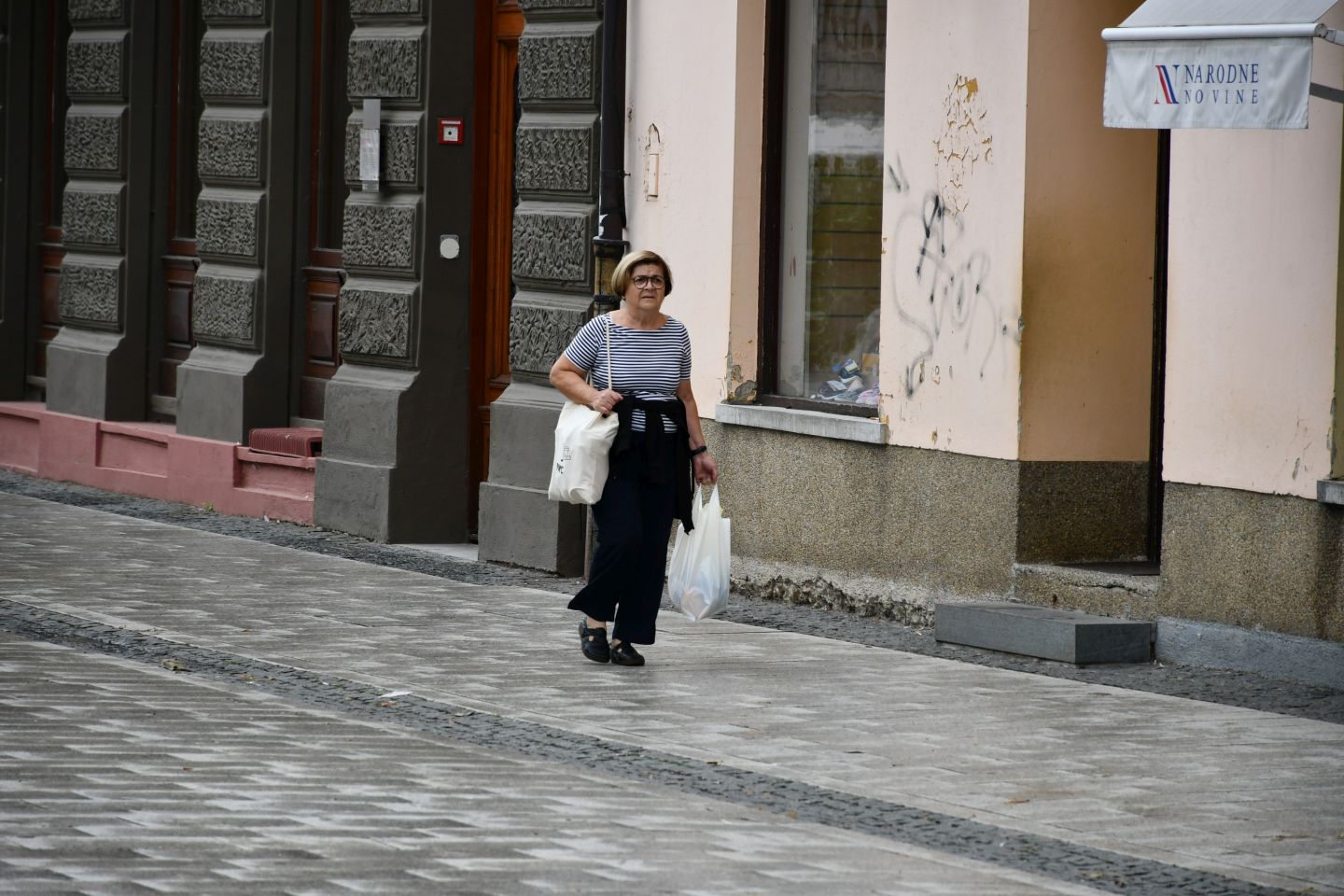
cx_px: 672
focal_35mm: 210
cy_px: 448
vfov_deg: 6.5
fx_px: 7839
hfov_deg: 9.8
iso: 280
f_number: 5.6
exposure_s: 1/500
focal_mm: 140
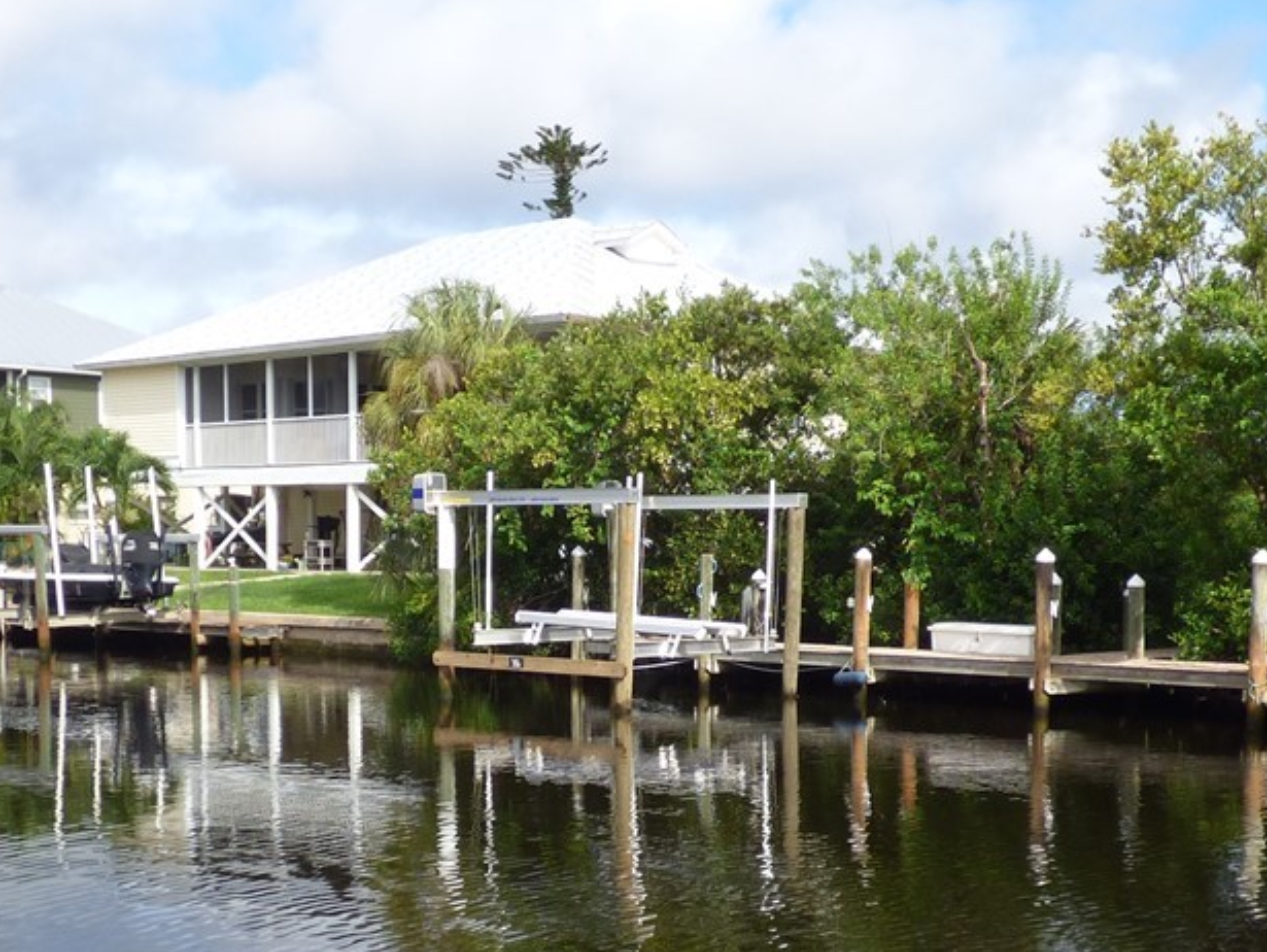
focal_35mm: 52
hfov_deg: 36.8
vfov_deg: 27.5
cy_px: 771
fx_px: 1904
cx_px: 647
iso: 100
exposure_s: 1/1000
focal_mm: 3.58
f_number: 2.8
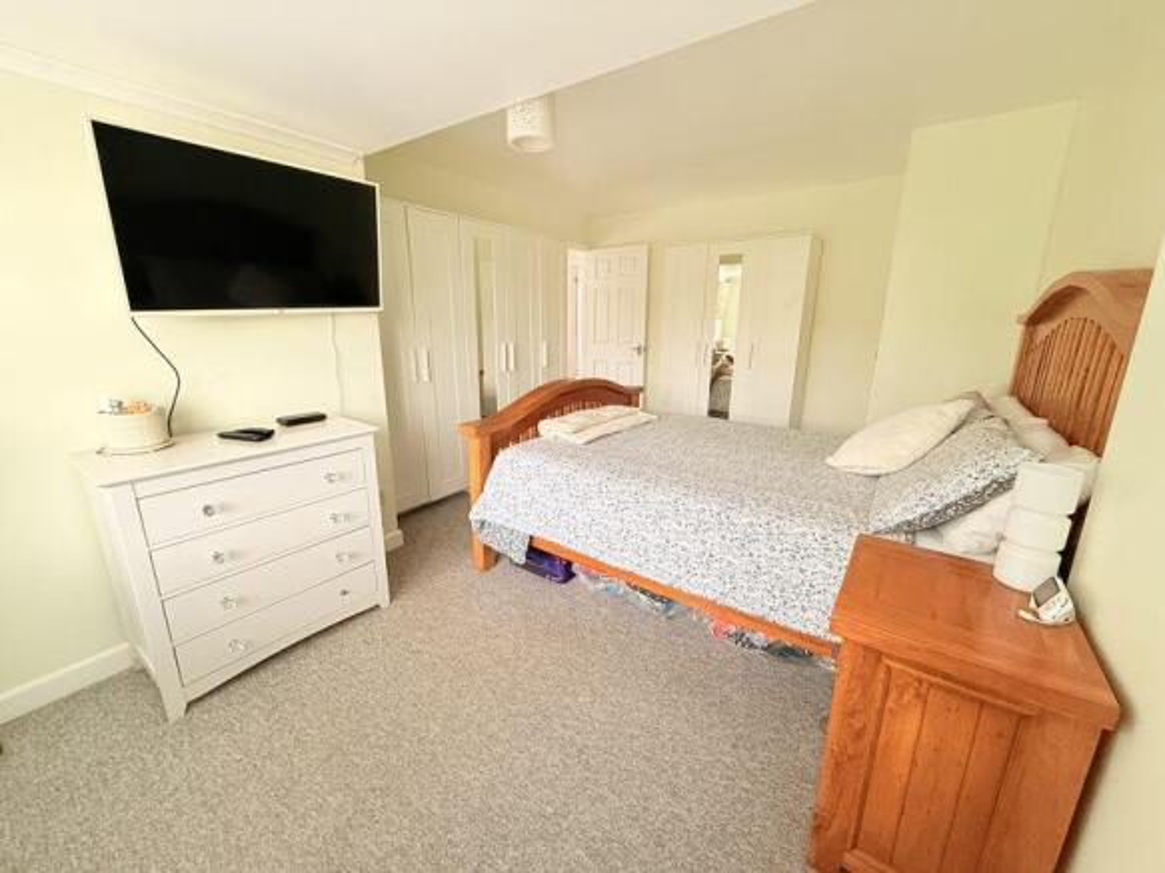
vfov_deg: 85.7
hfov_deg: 102.1
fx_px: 471
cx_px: 582
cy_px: 436
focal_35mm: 14
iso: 320
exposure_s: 1/68
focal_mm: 2.22
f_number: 2.2
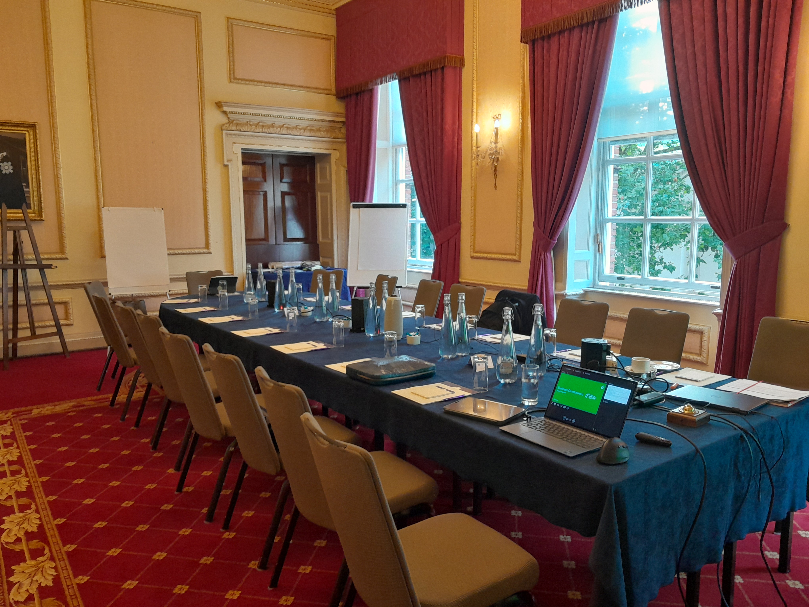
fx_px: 631
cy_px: 304
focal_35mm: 27
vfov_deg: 51.4
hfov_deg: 65.3
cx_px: 404
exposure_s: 1/50
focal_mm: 4
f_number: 1.8
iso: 250
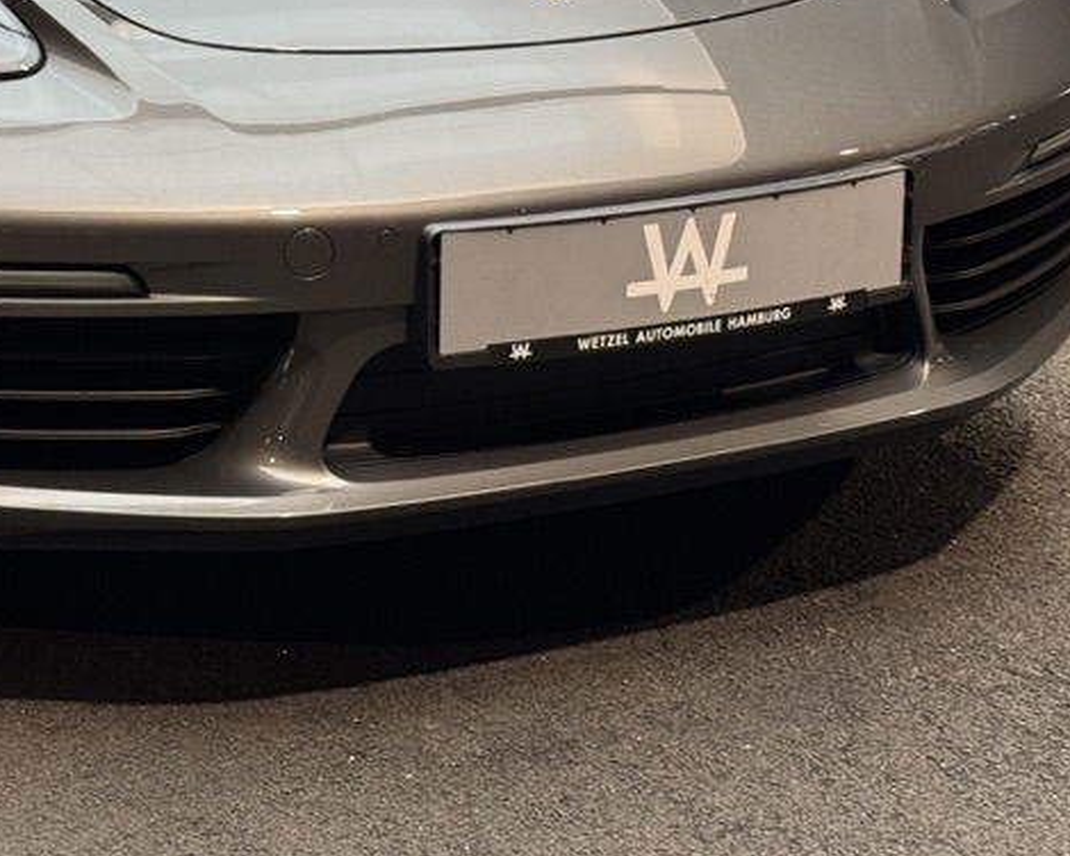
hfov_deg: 18.5
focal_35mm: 102
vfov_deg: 14.9
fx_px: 3230
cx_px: 93
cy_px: 25
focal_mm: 6.76
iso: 80
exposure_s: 1/50
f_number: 1.78
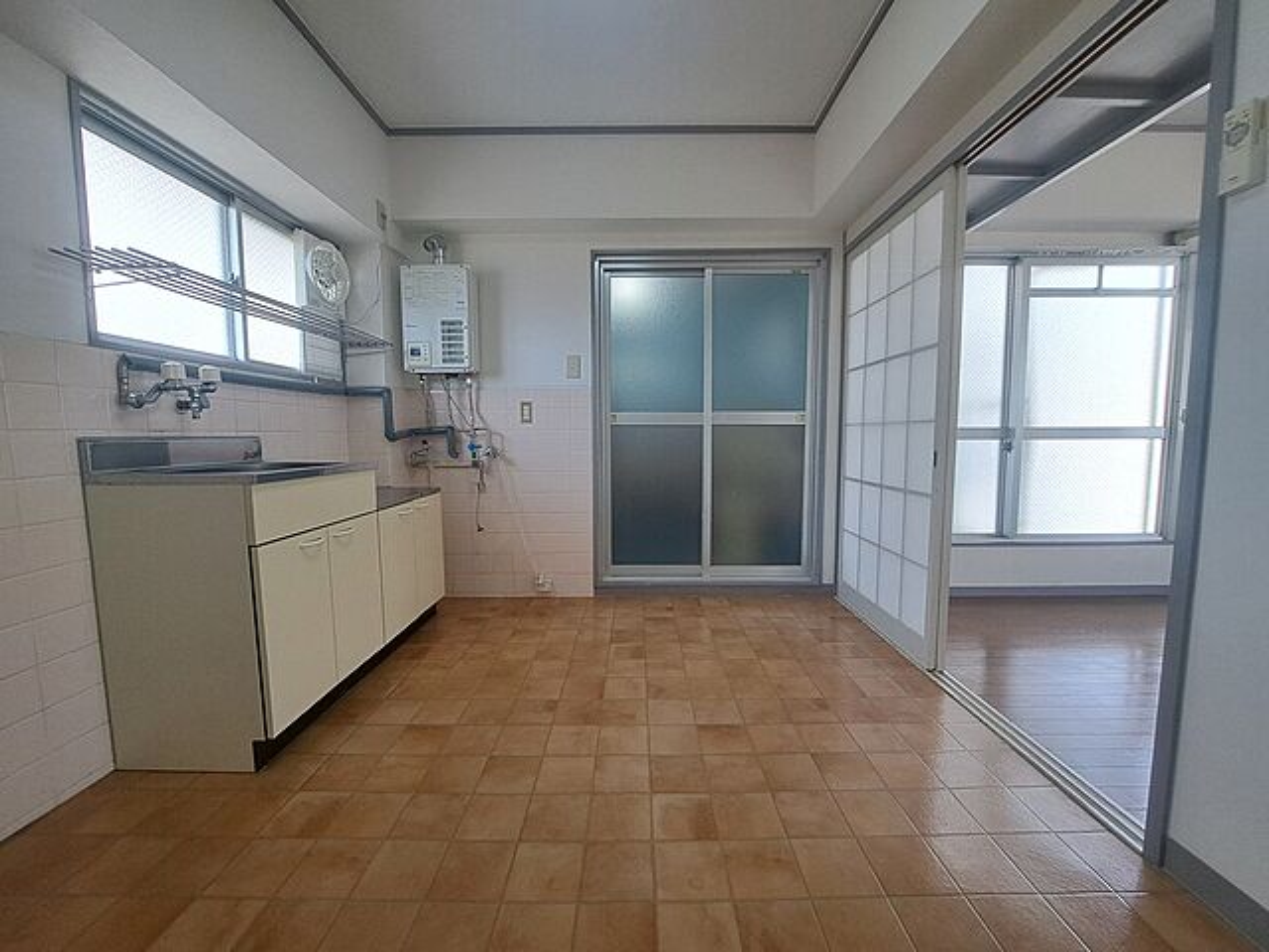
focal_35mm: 13
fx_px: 477
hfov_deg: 106.2
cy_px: 476
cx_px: 634
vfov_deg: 89.9
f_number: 2.2
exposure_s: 1/100
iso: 50
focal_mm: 1.74
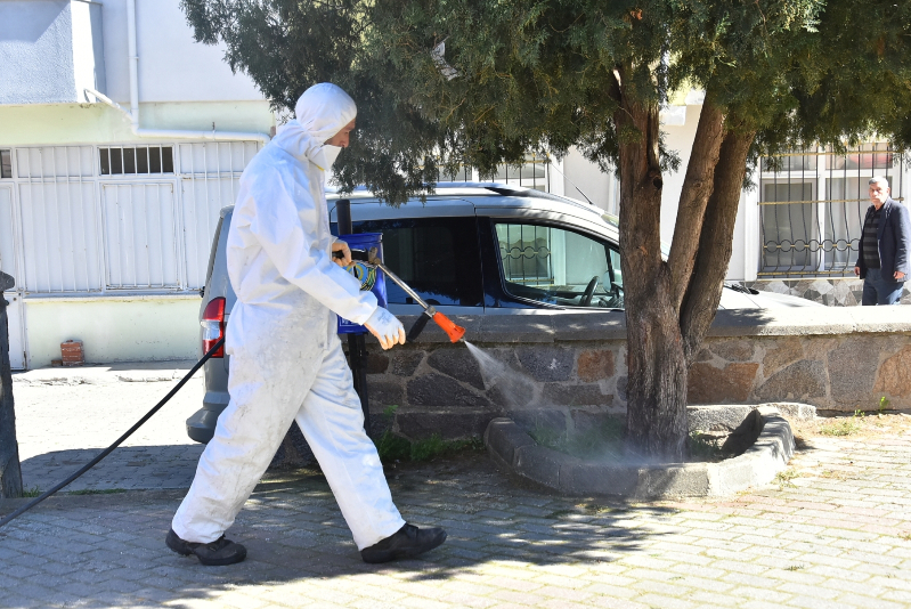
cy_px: 304
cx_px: 456
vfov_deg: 25.8
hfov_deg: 37.8
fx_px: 1329
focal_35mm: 52
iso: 500
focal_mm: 35
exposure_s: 1/400
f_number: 8
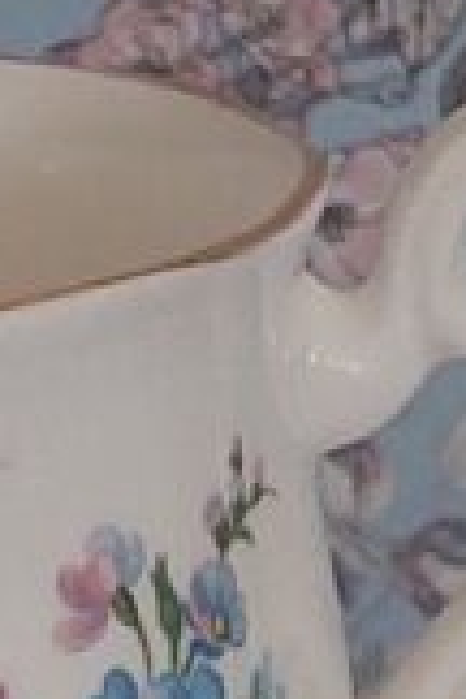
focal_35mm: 123
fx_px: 2388
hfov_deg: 10.8
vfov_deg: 16.4
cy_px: 621
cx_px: -190
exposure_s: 1/25
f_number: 1.8
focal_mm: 5.23
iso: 500
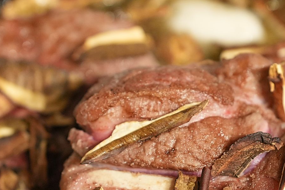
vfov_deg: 6.1
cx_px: 150
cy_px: 158
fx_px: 1789
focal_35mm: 226
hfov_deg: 9.1
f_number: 2.5
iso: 1600
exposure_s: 1/160
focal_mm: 85
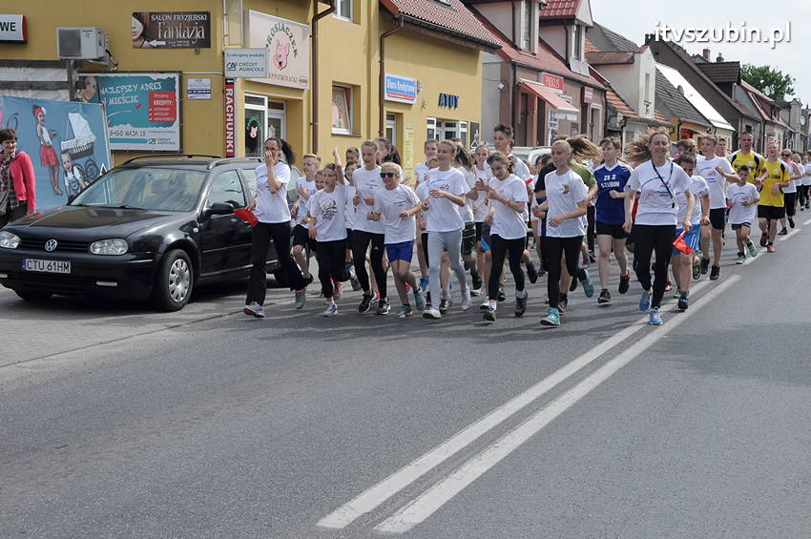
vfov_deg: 23.7
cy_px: 270
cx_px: 406
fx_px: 1283
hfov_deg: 35.1
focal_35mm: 57
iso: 800
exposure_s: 1/640
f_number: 13
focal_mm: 38
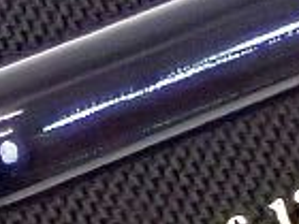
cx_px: -188
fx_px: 2609
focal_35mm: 302
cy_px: 186
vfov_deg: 4.9
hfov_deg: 6.5
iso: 1600
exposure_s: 1/50
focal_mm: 9.61
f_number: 4.5
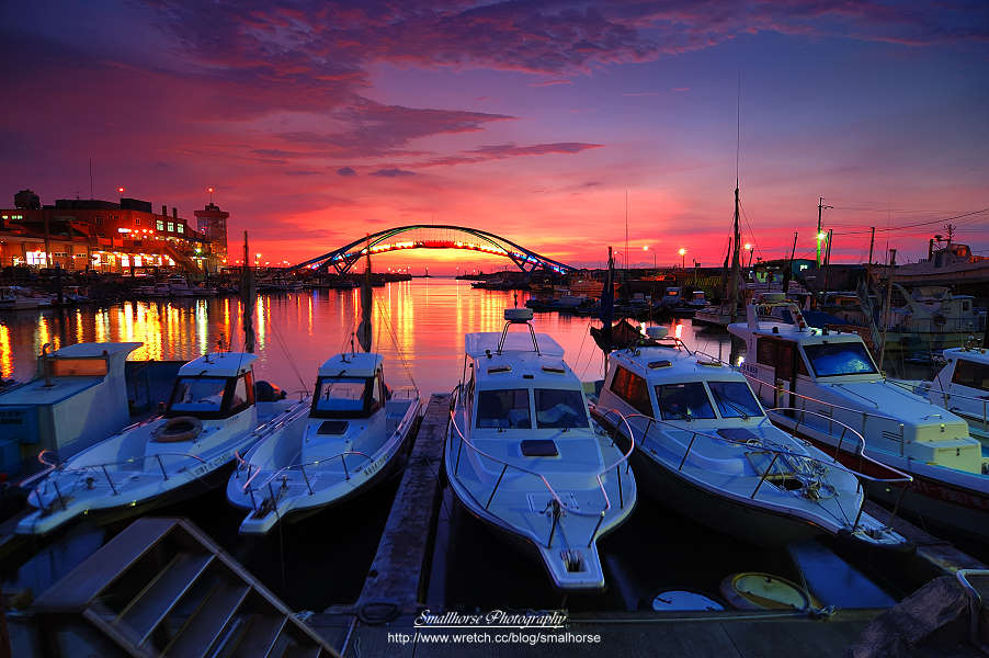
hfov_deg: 90.0
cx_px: 494
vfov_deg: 67.3
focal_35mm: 18
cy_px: 329
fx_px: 494
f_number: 5
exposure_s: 2
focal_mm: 12
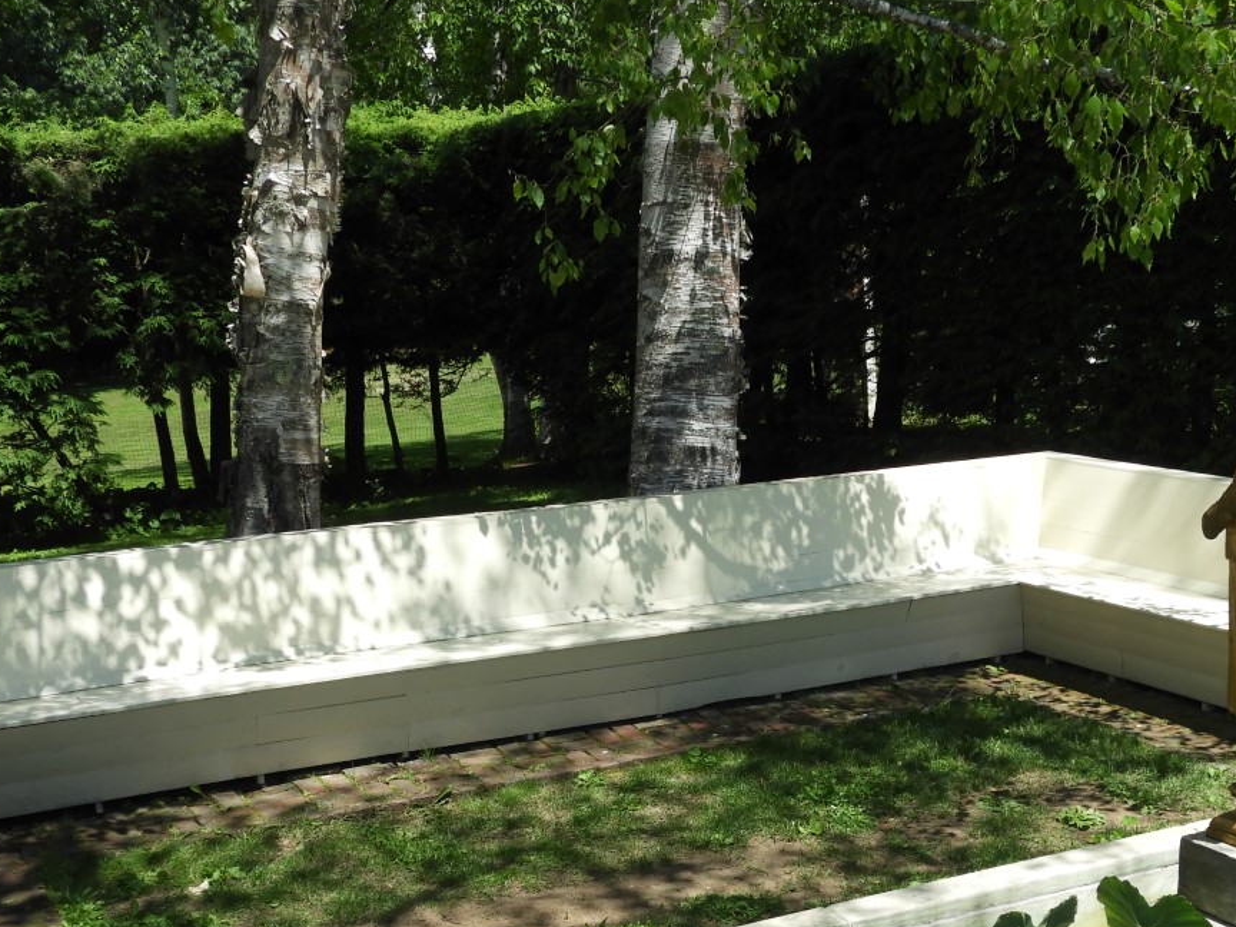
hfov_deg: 38.2
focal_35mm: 50
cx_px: 665
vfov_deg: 28.5
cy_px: 731
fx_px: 1785
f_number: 3.5
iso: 100
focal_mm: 5.4
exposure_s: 1/800
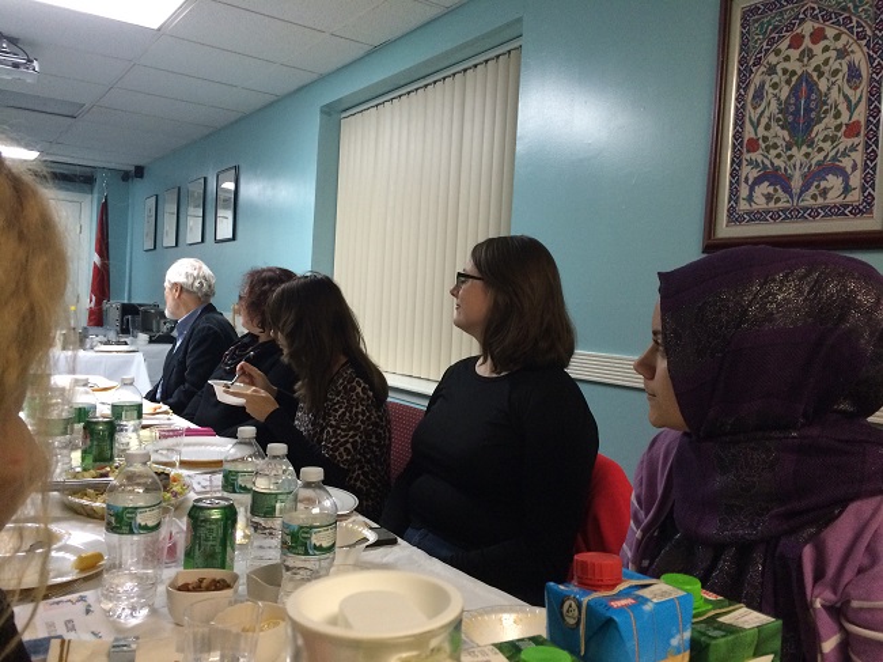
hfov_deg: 61.7
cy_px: 331
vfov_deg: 48.2
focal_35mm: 29
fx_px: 739
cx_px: 442
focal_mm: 4.15
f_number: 2.2
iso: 200
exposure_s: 1/30
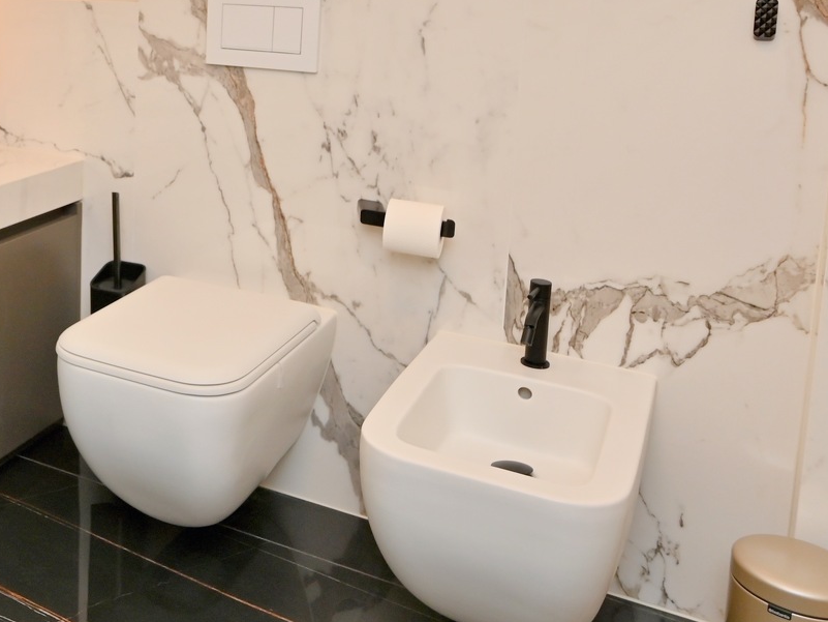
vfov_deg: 32.2
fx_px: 1029
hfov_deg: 39.7
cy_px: 80
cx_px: 42
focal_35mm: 43
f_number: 4.5
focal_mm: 14
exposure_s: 1/60
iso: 200
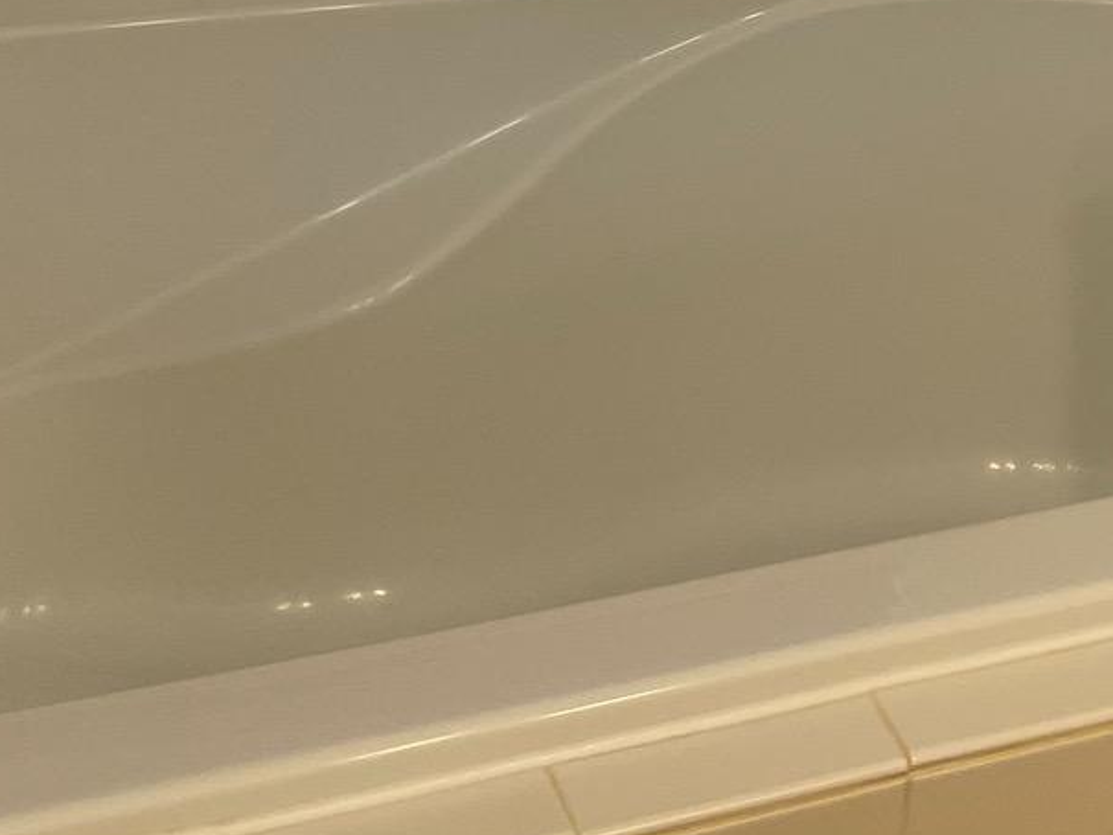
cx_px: 1304
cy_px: -528
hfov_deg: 20.9
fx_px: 2830
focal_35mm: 88
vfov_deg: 15.2
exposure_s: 1/120
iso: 100
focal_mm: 4.2
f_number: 1.6
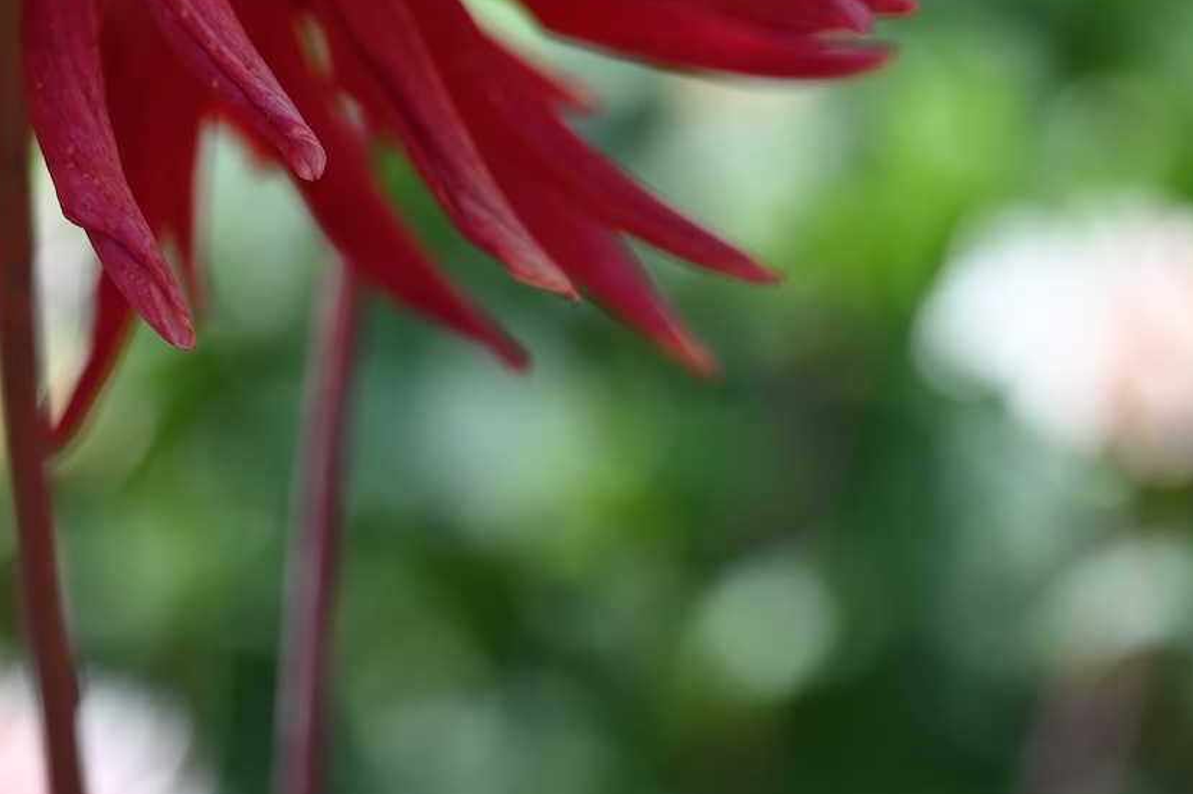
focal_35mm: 179
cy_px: -386
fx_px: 5928
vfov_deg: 7.5
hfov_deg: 11.5
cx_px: 415
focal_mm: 49
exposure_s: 1/1000
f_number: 4
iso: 200
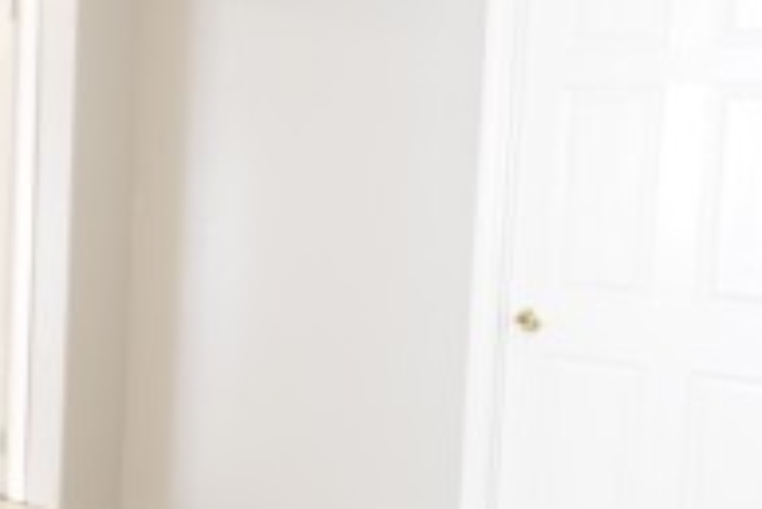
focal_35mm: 56
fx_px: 1186
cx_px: -257
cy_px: 217
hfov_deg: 28.4
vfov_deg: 24.2
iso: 800
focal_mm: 10
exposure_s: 1/20
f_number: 3.5
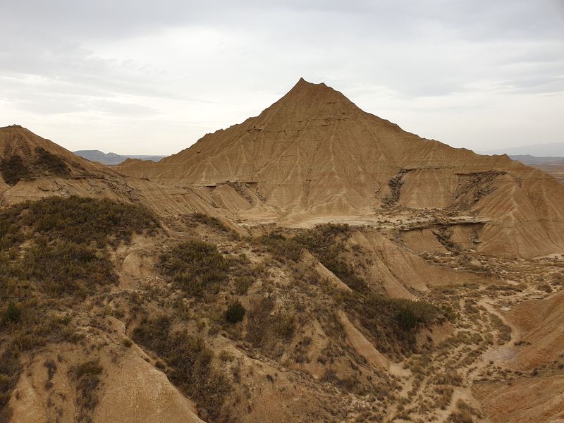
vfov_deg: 53.1
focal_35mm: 26
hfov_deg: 67.3
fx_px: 424
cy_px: 212
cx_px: 282
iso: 50
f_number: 2.4
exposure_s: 1/616
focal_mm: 4.3
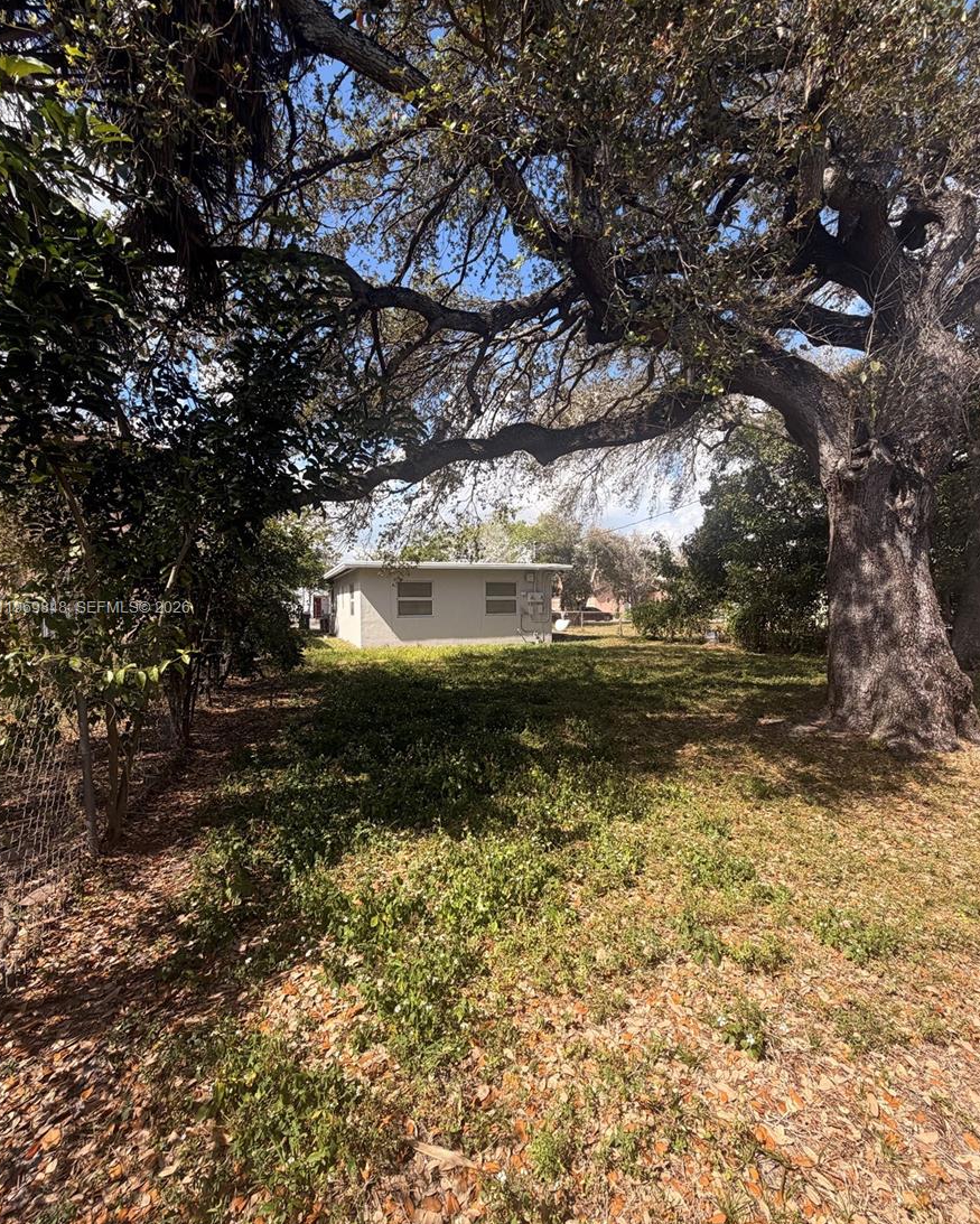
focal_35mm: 15
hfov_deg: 84.1
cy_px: 609
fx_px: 544
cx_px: 487
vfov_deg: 96.8
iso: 32
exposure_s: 1/770
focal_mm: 2.22
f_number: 2.2
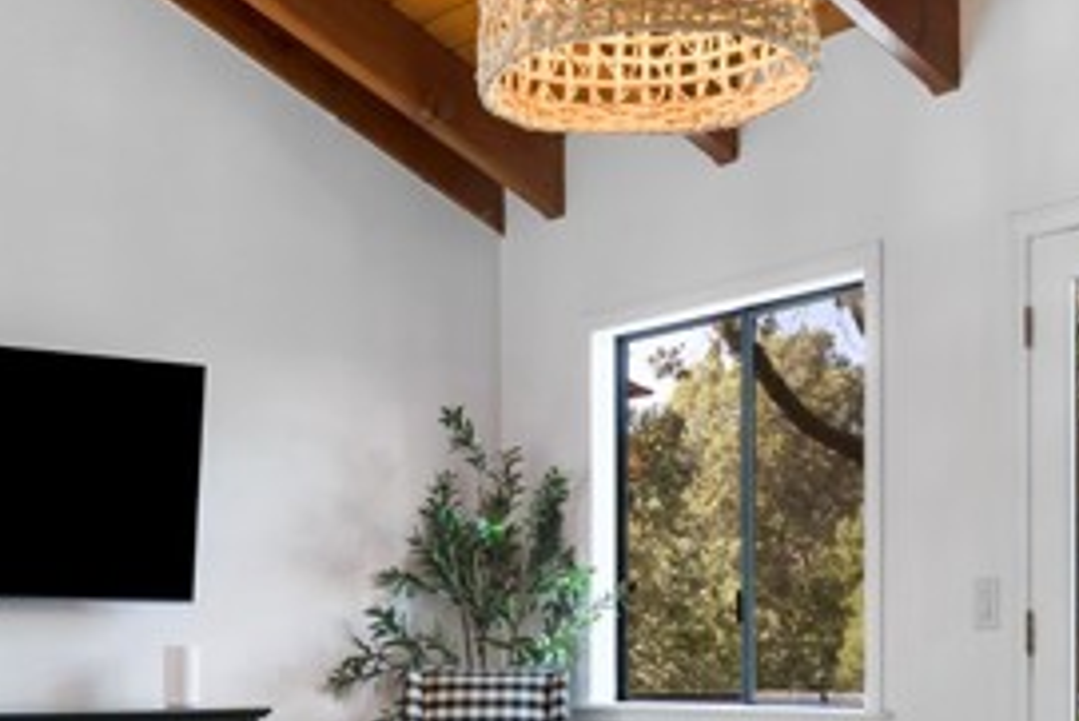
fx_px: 1769
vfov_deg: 22.5
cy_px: 647
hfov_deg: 33.8
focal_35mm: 59
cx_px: 438
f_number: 8
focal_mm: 17
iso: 100
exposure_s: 1/4
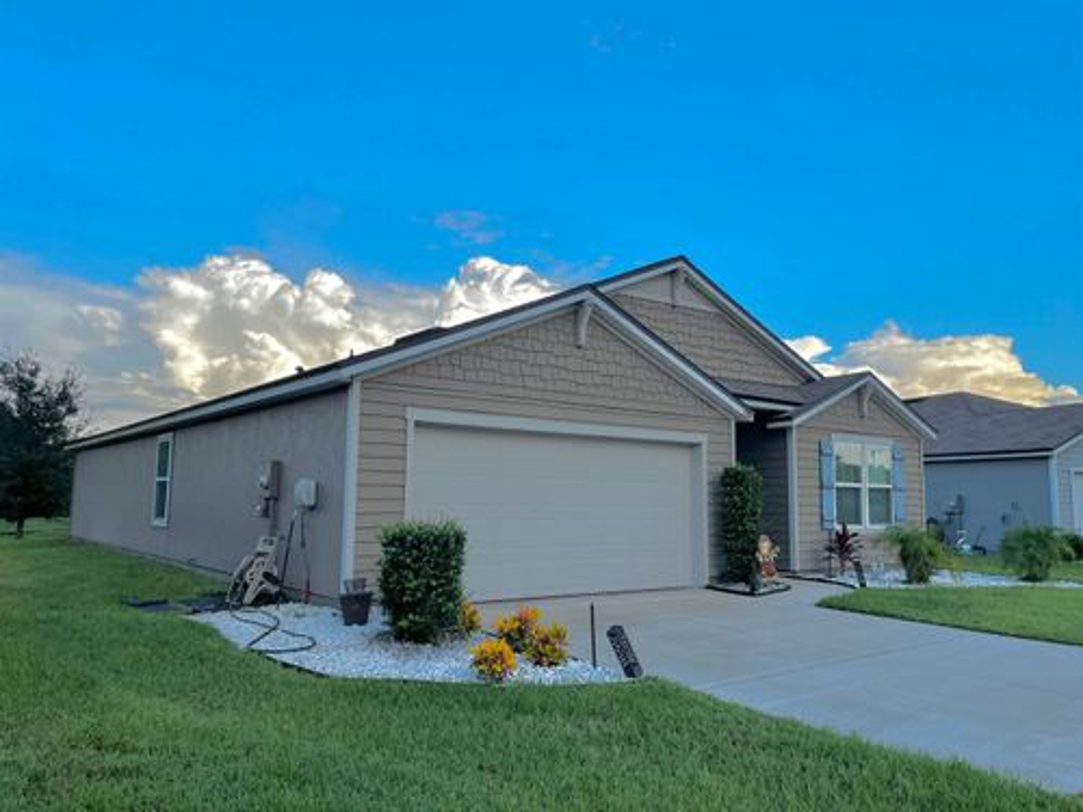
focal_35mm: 26
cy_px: 406
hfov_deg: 67.3
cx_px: 542
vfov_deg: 53.1
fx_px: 813
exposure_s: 1/1802
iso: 50
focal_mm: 5.1
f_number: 1.6
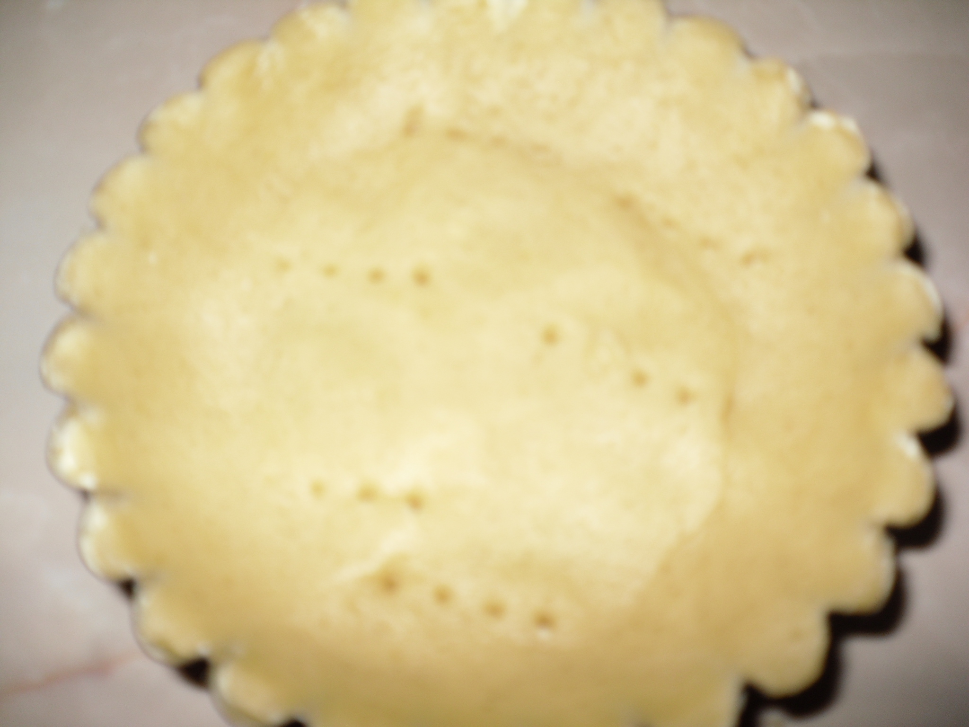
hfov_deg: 52.6
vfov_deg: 40.7
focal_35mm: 35
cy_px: 364
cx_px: 484
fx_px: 980
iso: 80
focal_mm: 6.3
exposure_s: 1/45
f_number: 3
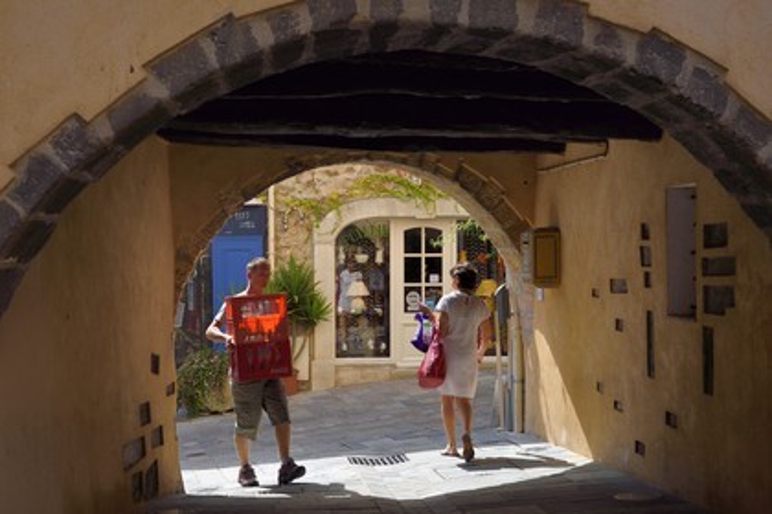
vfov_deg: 28.1
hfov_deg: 41.1
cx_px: 386
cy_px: 257
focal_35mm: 48
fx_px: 1029
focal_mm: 48
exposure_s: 1/200
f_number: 11
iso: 200
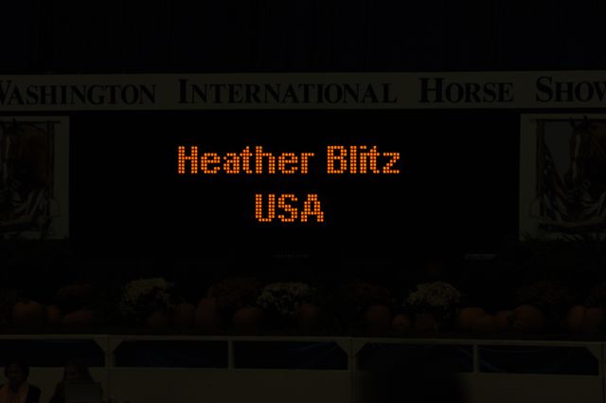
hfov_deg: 6.9
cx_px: 303
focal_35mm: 300
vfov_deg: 4.6
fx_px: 5044
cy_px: 202
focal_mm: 200
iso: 200
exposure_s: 1/250
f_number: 5.6
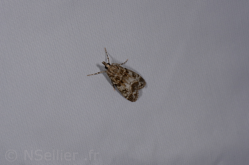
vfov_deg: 10.7
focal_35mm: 128
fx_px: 880
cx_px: 124
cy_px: 82
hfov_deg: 16.1
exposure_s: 1/60
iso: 100
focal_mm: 85
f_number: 22
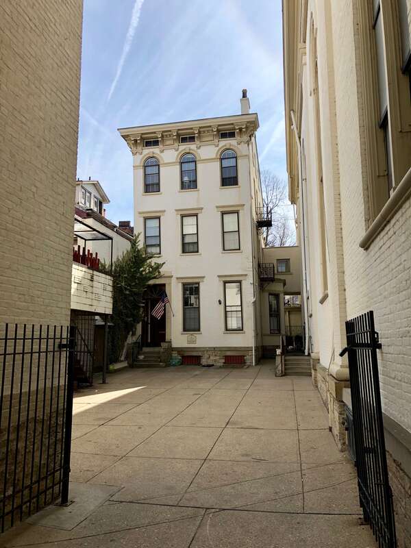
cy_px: 274
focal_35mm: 28
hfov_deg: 49.7
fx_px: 443
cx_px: 206
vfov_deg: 63.4
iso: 20
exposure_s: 1/1656
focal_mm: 3.99
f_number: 1.8
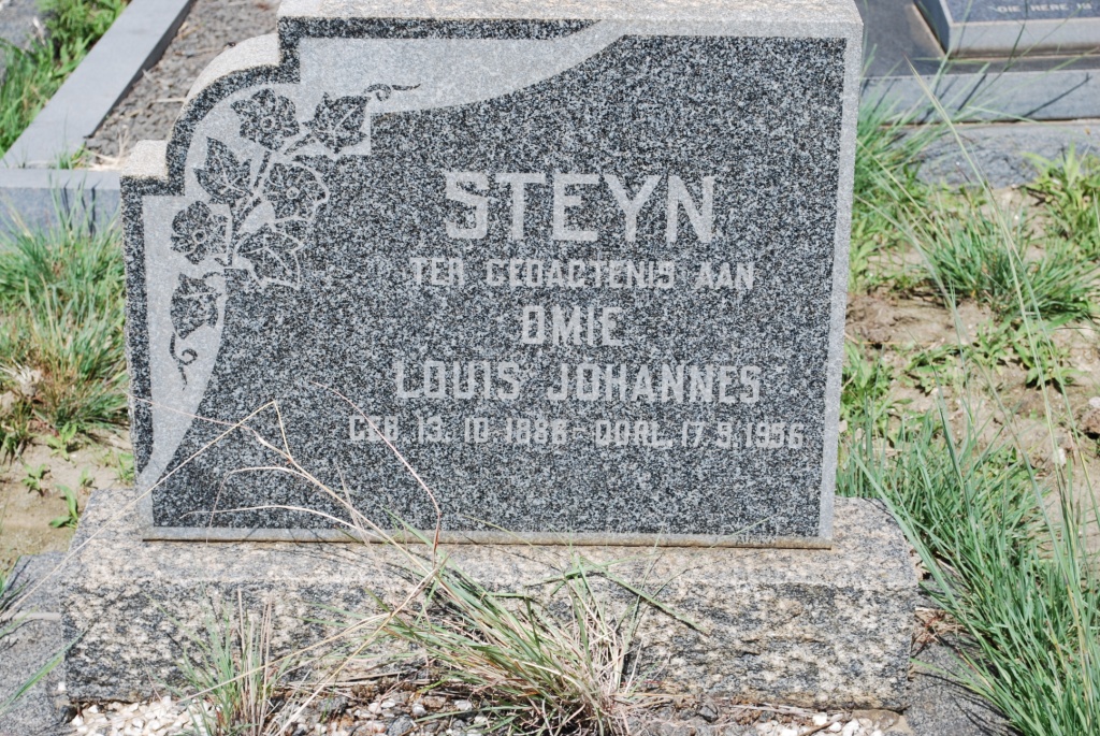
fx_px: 2386
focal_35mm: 78
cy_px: 368
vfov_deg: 17.5
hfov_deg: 26.0
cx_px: 550
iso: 100
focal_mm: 52
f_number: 8
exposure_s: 1/250
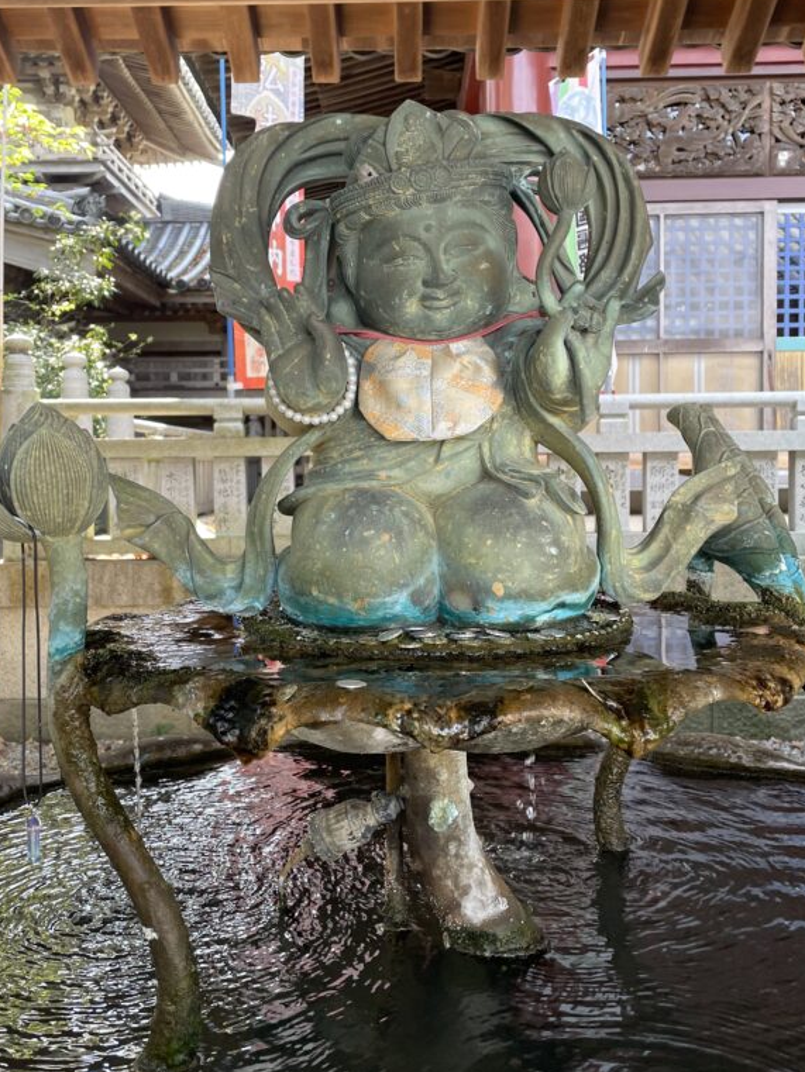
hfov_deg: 40.7
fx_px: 1085
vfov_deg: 52.6
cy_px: 503
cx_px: 392
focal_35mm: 35
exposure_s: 1/121
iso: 40
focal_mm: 4.2
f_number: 1.6
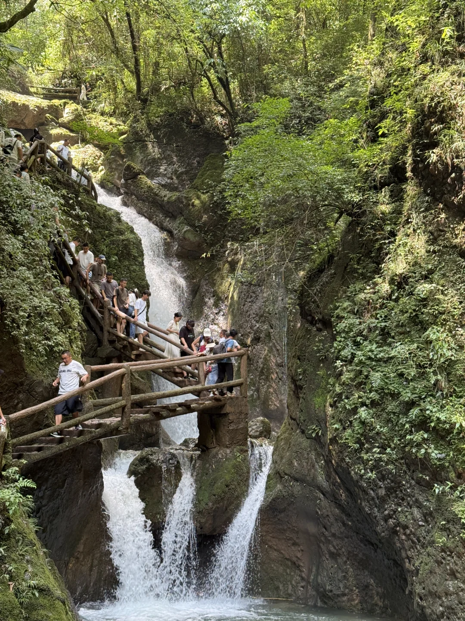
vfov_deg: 39.7
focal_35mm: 48
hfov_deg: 30.3
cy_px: 310
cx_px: 232
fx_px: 860
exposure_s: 1/68
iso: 100
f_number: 1.78
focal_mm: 6.76
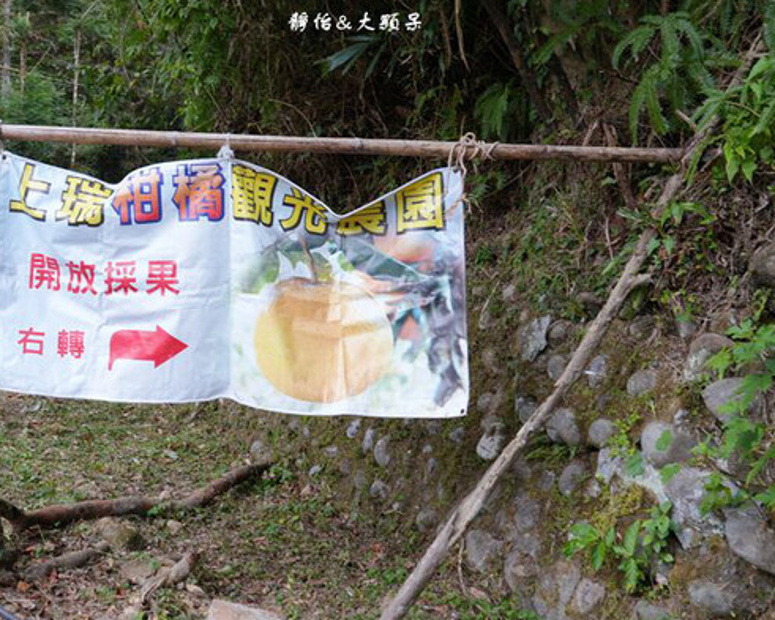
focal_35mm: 52
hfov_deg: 34.8
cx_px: 152
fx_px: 1193
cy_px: 235
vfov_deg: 29.0
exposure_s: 1/60
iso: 320
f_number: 5
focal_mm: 32
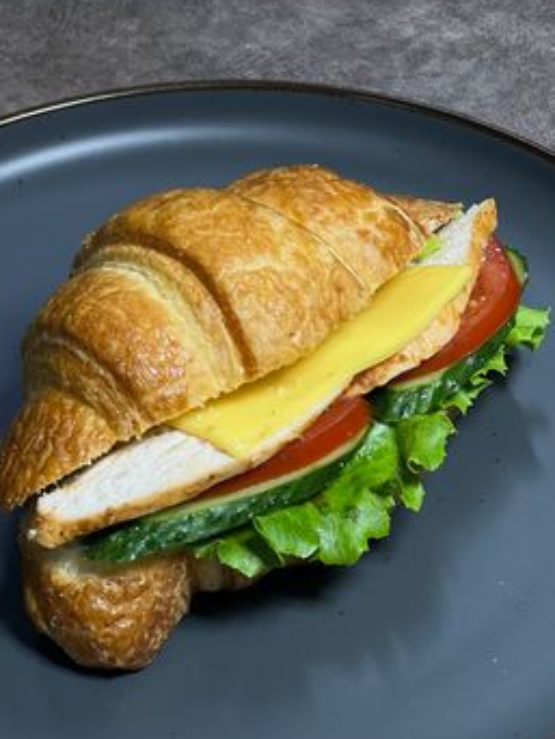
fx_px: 2050
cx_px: 255
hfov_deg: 15.4
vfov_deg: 20.4
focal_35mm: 96
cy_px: 294
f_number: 2.8
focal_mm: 9
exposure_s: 1/100
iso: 50
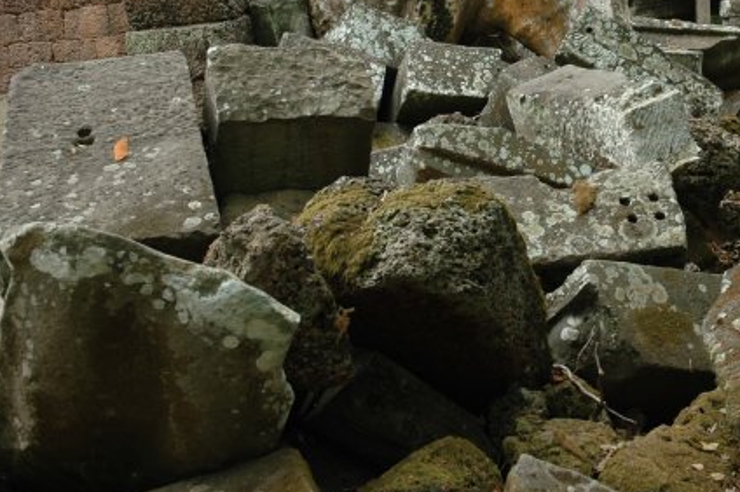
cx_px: 592
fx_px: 1414
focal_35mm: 69
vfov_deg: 19.5
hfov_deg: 28.7
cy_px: 85
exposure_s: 1/100
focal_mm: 27
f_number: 5
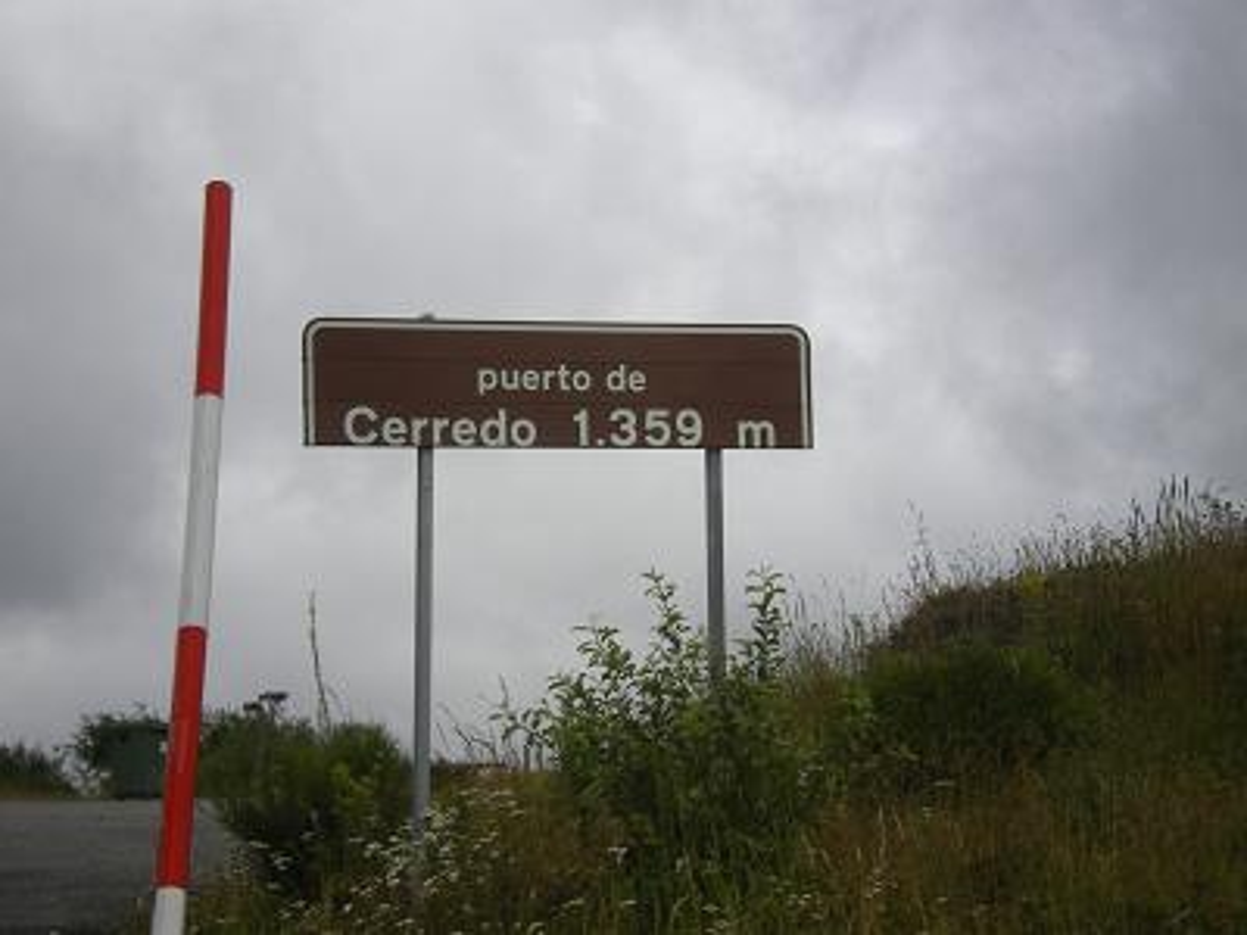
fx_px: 3566
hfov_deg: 19.8
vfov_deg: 14.9
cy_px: 468
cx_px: 624
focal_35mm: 99
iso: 64
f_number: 7.8
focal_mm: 16.3
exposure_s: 1/160
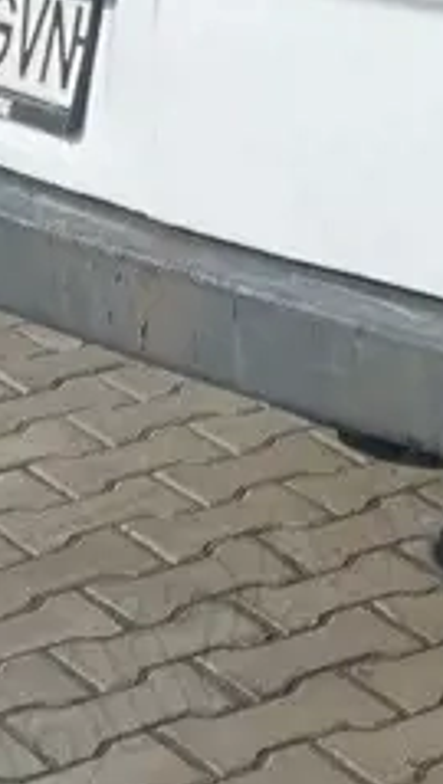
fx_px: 3289
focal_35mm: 158
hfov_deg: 7.0
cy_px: -912
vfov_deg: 11.8
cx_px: 1240
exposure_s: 1/2857
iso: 50
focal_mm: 5.1
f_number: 1.6
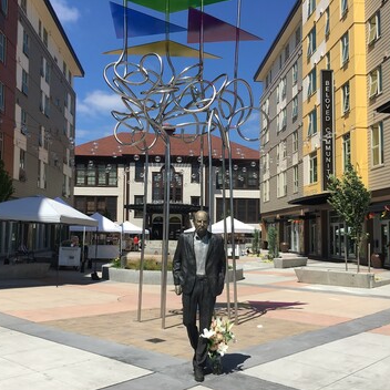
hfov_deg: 47.2
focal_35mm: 35
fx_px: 446
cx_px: 187
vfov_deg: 47.2
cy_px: 198
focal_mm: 4.15
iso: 25
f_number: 2.2
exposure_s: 1/1876
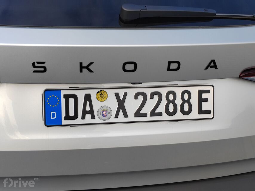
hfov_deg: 35.5
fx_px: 398
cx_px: 128
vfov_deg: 27.0
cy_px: 96
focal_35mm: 54
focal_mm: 5.52
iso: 100
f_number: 1.9
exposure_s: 1/640
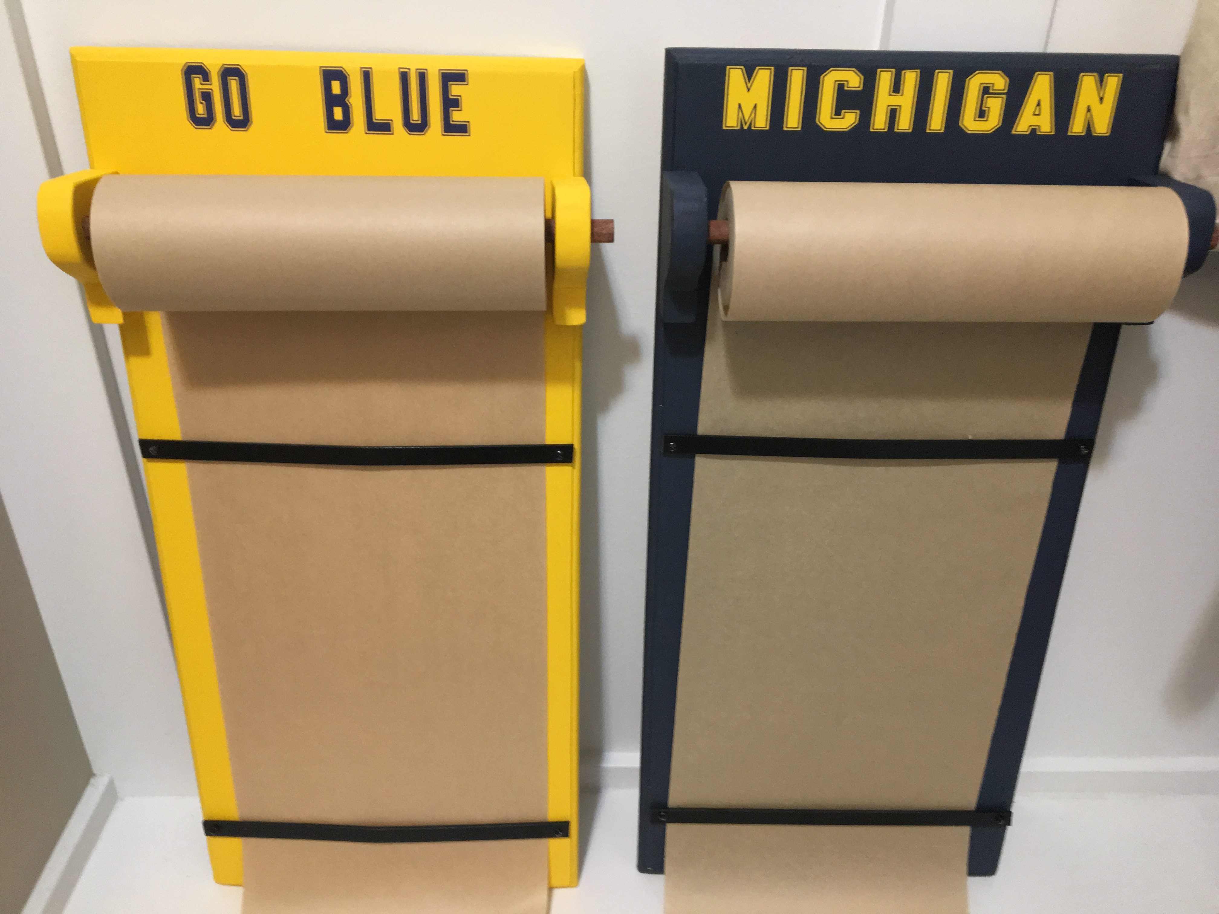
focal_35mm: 29
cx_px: 610
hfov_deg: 61.7
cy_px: 457
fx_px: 1021
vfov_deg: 48.2
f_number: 2.2
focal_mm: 4.15
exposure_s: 1/17
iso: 200
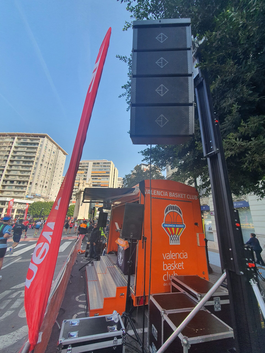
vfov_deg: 106.2
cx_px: 132
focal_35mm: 13
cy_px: 176
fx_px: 133
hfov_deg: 89.9
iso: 50
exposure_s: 1/393
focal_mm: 1.8
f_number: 2.2
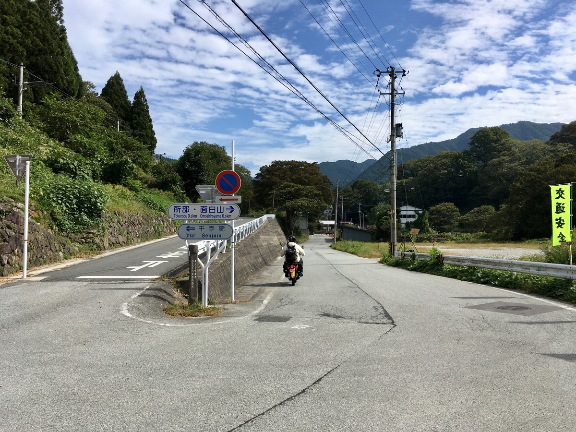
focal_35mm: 29
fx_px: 483
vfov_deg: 48.2
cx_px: 288
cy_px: 216
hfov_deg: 61.7
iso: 25
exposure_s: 1/2564
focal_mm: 4.15
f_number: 2.2
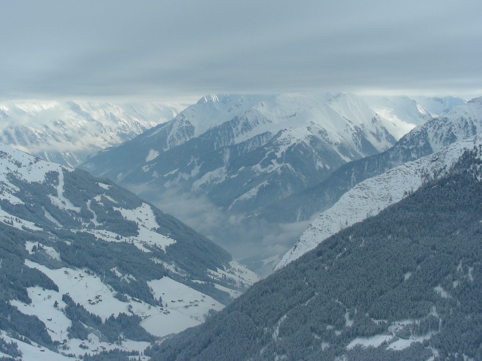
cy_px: 162
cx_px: 202
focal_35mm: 74
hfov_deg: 26.3
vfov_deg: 19.9
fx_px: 1030
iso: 50
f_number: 4
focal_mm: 10.5
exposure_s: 1/687
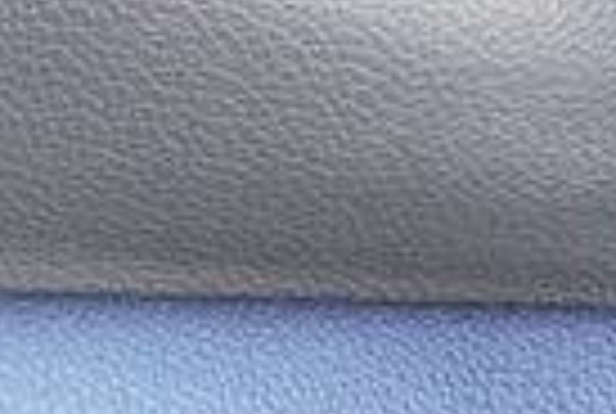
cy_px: 950
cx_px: -800
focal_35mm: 112
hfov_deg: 13.8
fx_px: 1921
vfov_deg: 10.7
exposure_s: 1/60
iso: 640
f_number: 4
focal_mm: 16
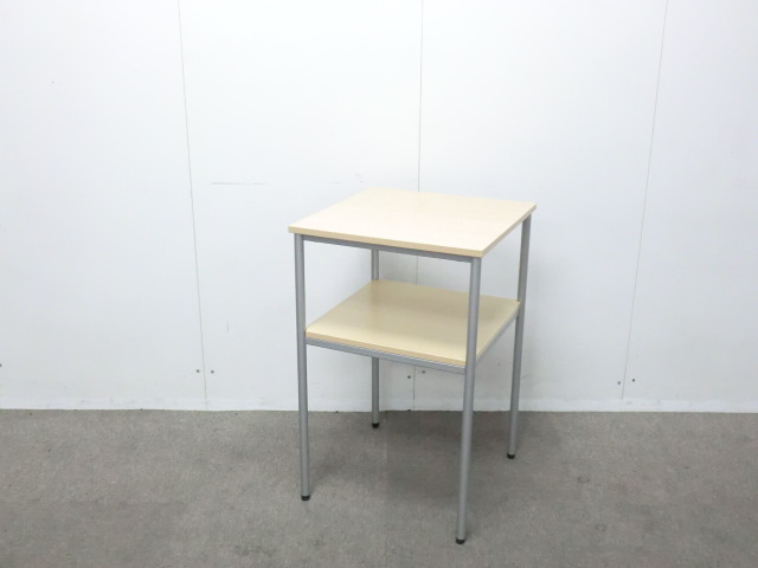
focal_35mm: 38
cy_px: 284
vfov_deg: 37.7
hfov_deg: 49.0
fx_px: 832
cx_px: 379
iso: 800
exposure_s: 1/50
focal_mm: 6.9
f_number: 3.9
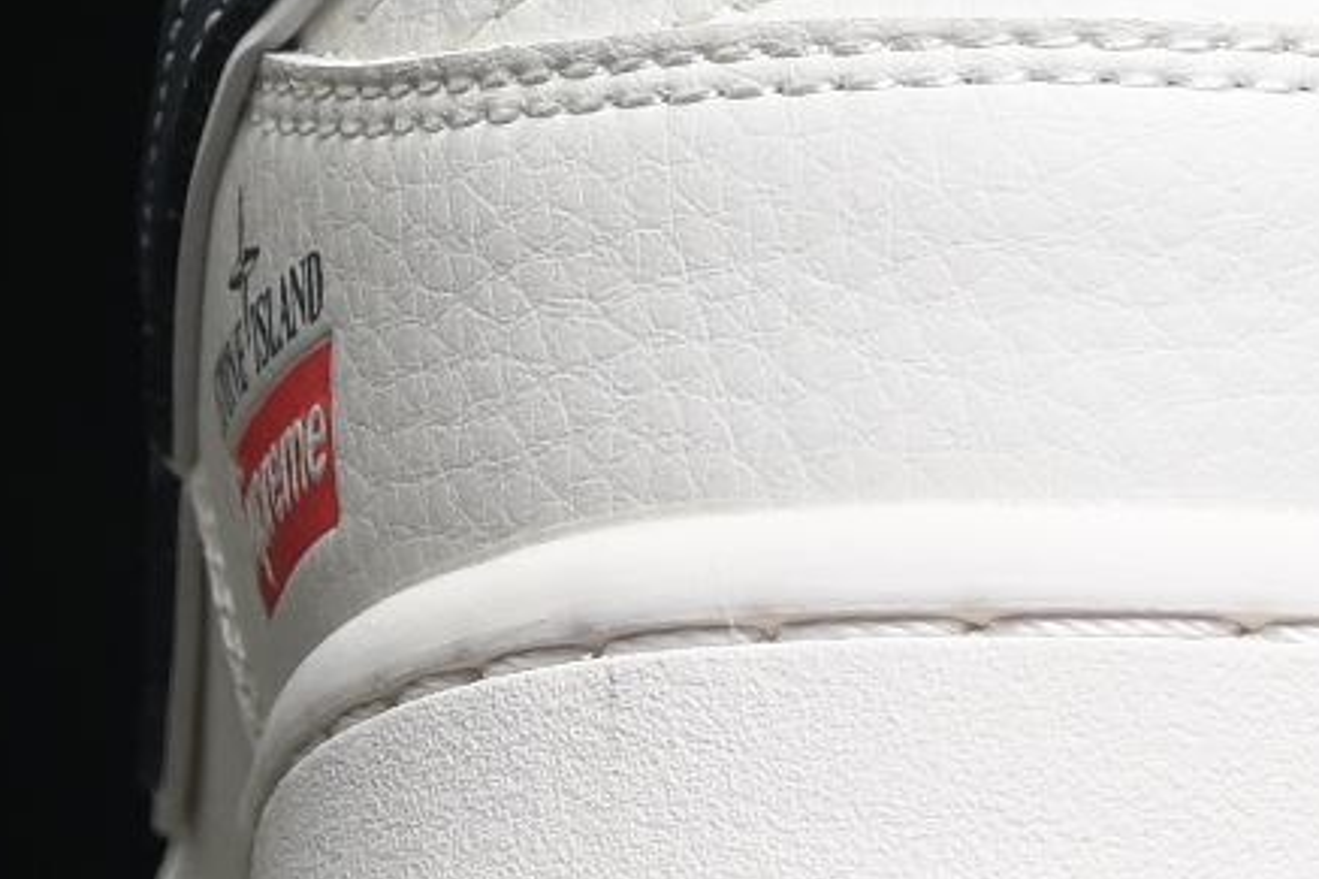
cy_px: -565
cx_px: 2037
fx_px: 17506
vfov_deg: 2.9
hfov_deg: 4.3
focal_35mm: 478
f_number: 6.3
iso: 160
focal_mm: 50
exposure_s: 1/60
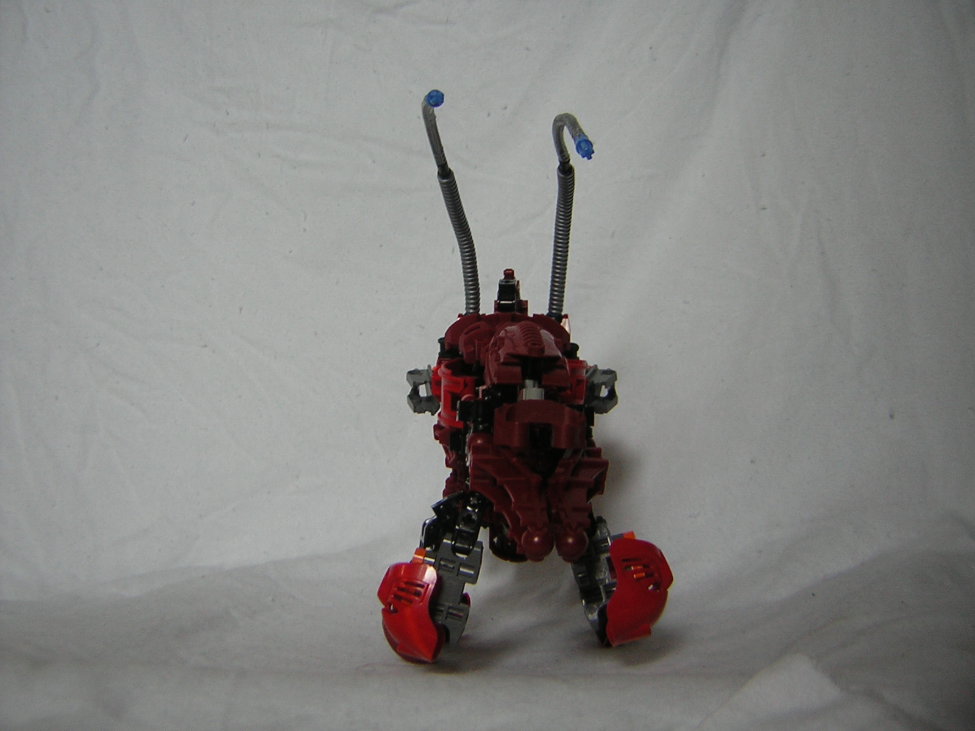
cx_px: 488
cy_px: 366
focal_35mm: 36
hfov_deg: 51.4
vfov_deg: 39.7
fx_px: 1014
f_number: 2.6
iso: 50
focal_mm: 4.7
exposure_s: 1/36.3
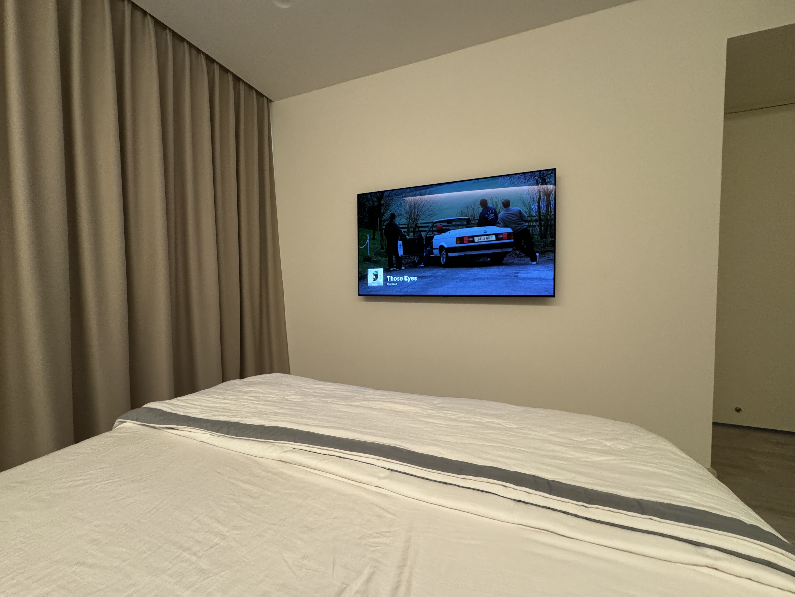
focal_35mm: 14
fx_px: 322
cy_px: 298
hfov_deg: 102.1
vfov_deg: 85.7
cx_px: 398
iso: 640
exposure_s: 1/60
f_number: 2.2
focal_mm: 2.22
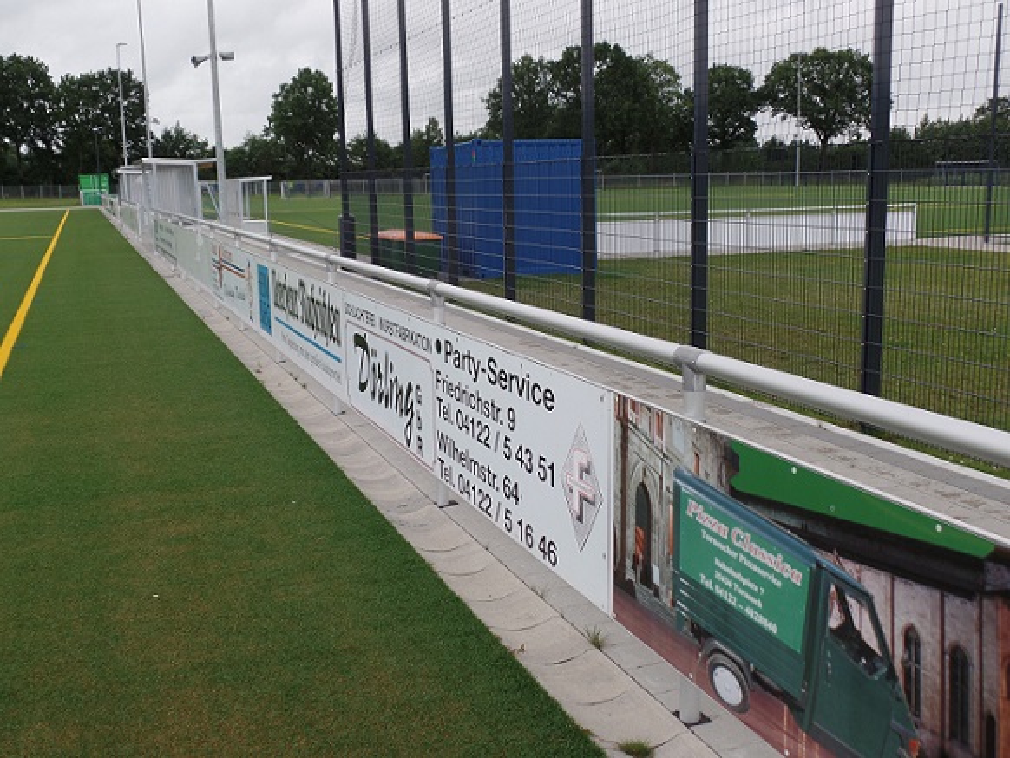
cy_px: 379
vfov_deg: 34.4
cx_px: 505
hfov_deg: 44.8
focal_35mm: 42
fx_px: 1226
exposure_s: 1/250
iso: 80
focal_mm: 7.5
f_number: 3.6
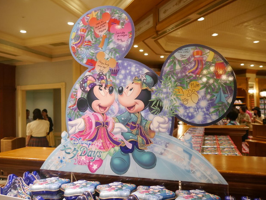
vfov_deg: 48.2
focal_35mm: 29
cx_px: 134
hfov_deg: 61.7
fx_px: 223
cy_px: 99
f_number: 3.5
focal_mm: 14
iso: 1600
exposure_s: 1/60
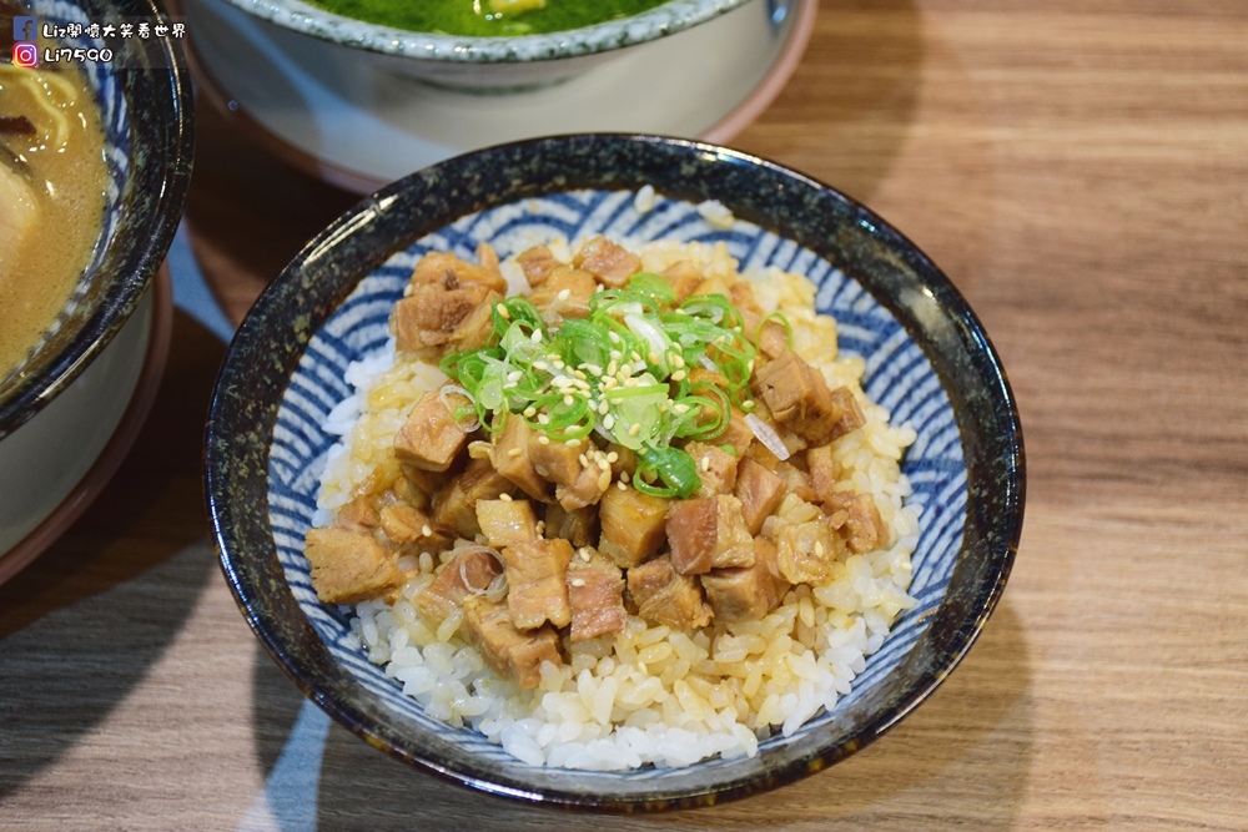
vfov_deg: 21.6
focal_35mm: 63
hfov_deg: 31.9
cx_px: 624
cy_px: 416
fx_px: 2184
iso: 1600
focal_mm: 42
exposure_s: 1/60
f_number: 4.5
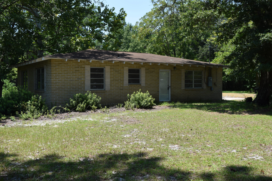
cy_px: 90
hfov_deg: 51.3
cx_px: 136
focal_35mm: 38
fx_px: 283
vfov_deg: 35.5
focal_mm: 25
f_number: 9
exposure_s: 1/320
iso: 200
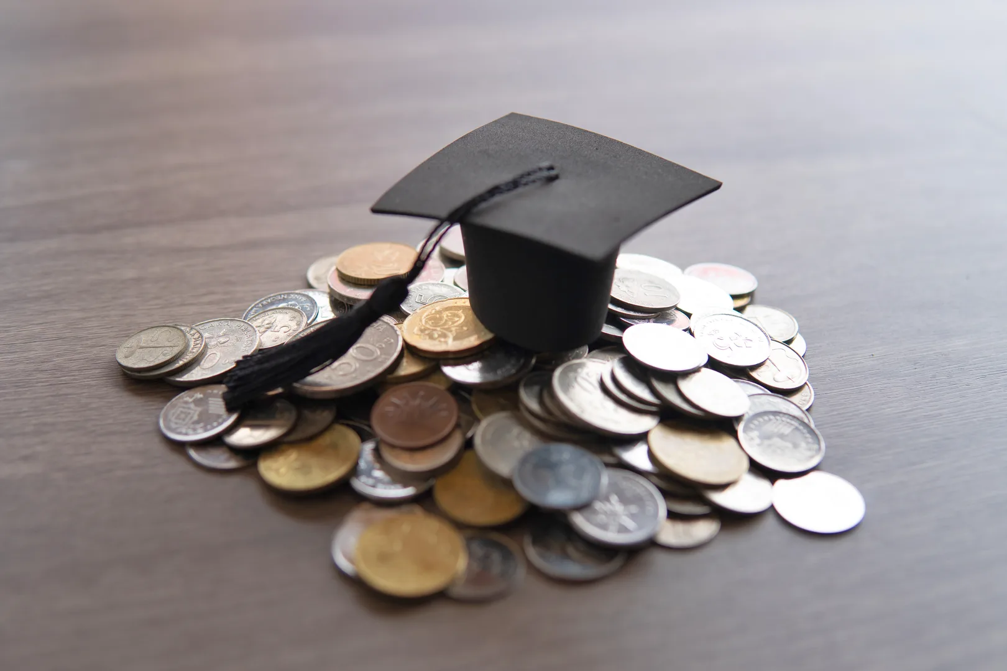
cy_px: 336
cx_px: 504
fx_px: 1259
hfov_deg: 43.6
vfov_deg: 29.9
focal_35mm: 45
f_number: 2.8
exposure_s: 1/350
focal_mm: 30
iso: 100
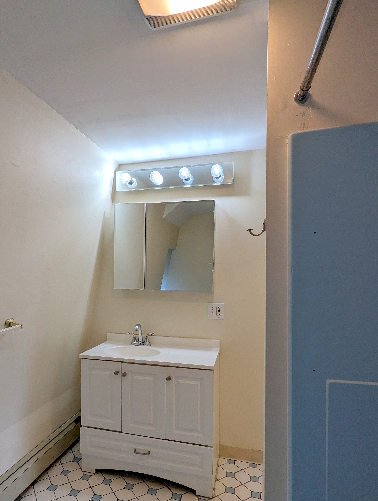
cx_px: 150
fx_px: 305
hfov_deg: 63.0
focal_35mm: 21
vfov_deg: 78.5
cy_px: 286
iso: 43
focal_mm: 2.35
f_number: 2.2
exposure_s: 1/76.8
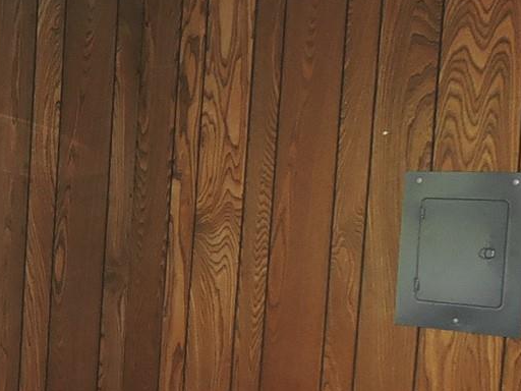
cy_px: 281
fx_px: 1445
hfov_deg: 18.0
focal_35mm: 96
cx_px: -290
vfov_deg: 15.3
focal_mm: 4.3
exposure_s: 1/30
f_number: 3.3
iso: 200
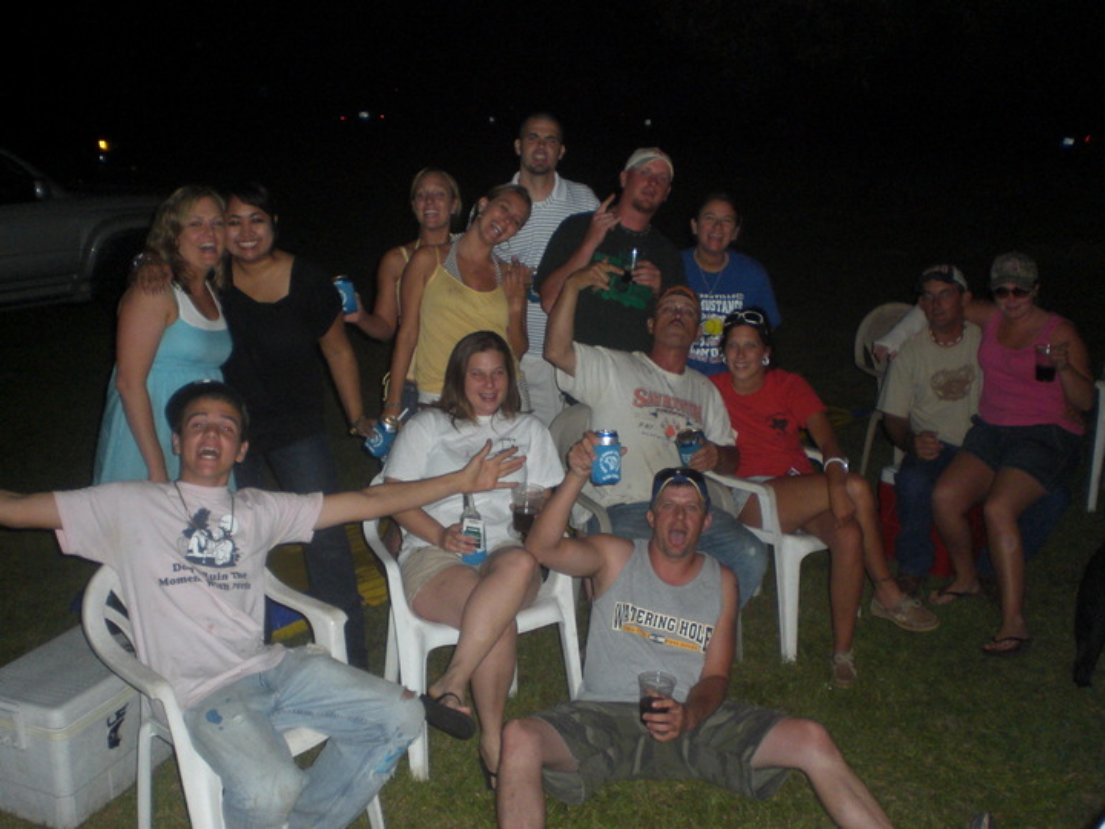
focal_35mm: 38
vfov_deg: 37.7
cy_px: 414
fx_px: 1213
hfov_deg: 49.0
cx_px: 552
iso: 200
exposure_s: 1/60
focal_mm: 6.3
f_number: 3.1
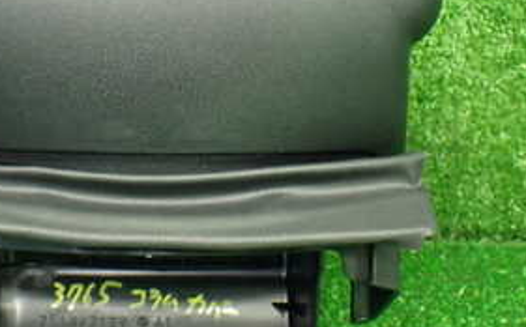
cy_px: 110
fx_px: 974
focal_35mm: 68
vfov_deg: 19.0
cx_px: 144
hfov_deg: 29.8
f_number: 2.3
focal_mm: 5.4
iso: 800
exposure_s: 1/80
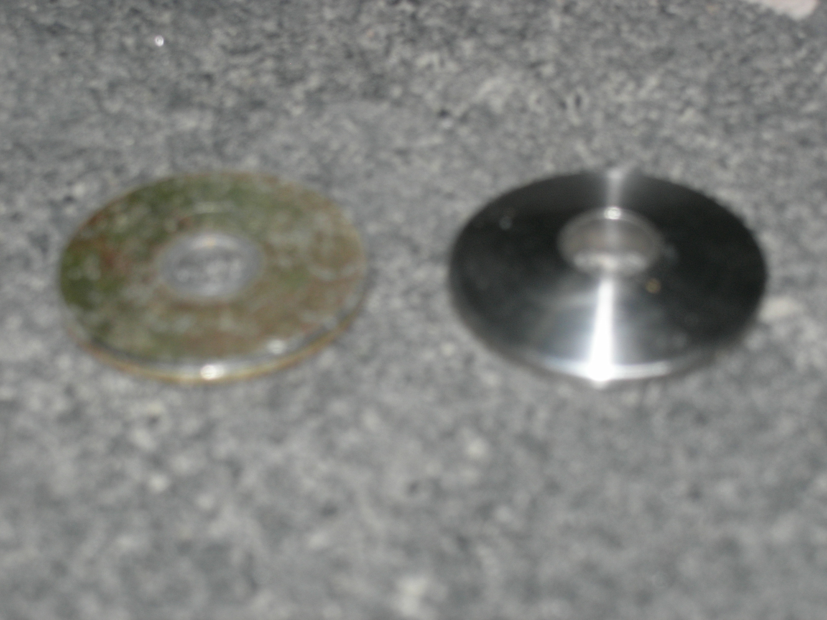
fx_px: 2700
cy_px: 310
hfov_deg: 17.4
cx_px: 414
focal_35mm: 113
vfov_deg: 13.1
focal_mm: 23.4
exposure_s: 1/60.1
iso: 64
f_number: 8.2
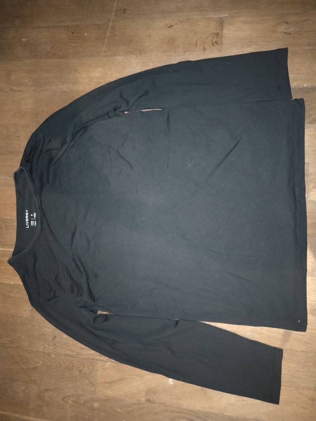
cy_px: 210
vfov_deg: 67.3
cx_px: 158
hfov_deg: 53.1
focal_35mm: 26
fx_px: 316
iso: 4785
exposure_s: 1/12.5
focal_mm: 4.75
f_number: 1.8
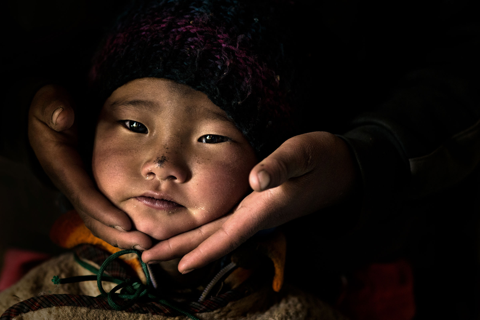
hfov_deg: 23.9
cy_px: 160
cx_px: 240
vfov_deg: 16.1
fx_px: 1134
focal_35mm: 85
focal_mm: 85
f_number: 2.8
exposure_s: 1/180
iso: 1100
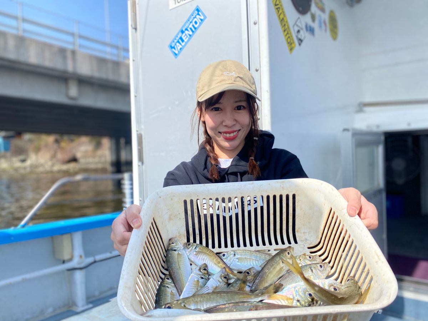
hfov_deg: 67.3
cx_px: 214
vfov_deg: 53.1
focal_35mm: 26
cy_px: 160
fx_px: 321
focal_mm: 4.25
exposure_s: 1/2817
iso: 32
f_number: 1.8
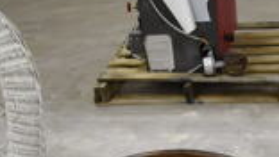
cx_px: 311
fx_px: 822
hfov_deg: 18.5
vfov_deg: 10.0
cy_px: 337
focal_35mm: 111
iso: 360
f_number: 3.5
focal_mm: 18
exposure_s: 1/30
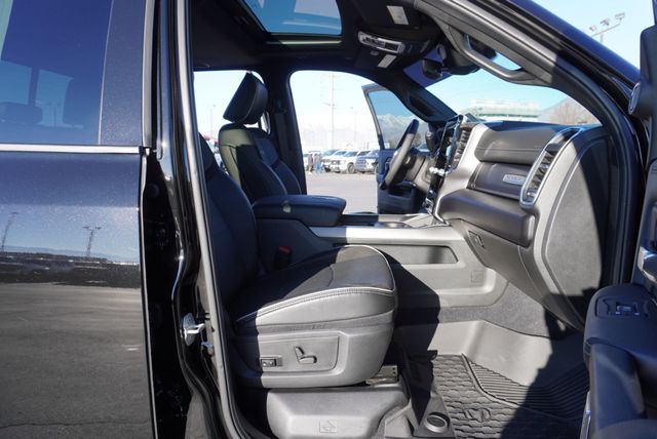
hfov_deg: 73.7
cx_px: 328
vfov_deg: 53.2
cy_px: 220
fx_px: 438
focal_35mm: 24
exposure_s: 1/125
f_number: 5.6
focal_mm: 16
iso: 100
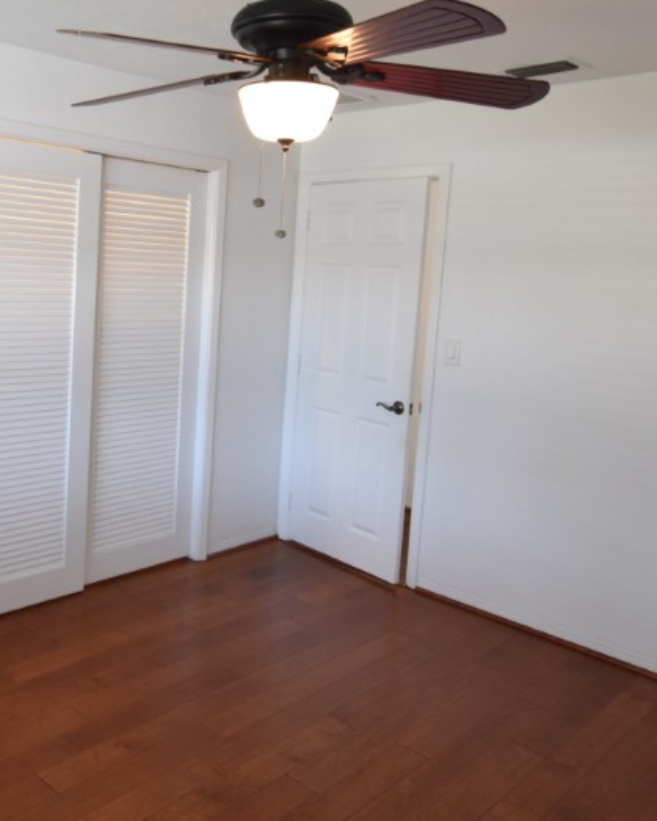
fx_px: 753
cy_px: 348
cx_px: 174
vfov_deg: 56.9
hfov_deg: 45.7
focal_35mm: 31
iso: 800
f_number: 3.5
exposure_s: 1/30
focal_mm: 10
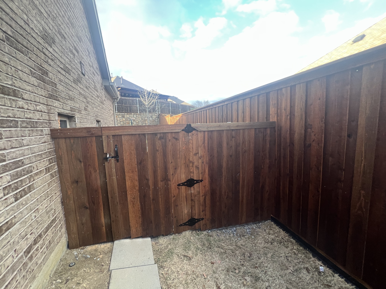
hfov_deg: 106.2
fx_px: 145
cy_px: 144
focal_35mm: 13
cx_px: 193
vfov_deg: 89.9
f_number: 1.8
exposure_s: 1/99
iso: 80
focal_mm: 1.57
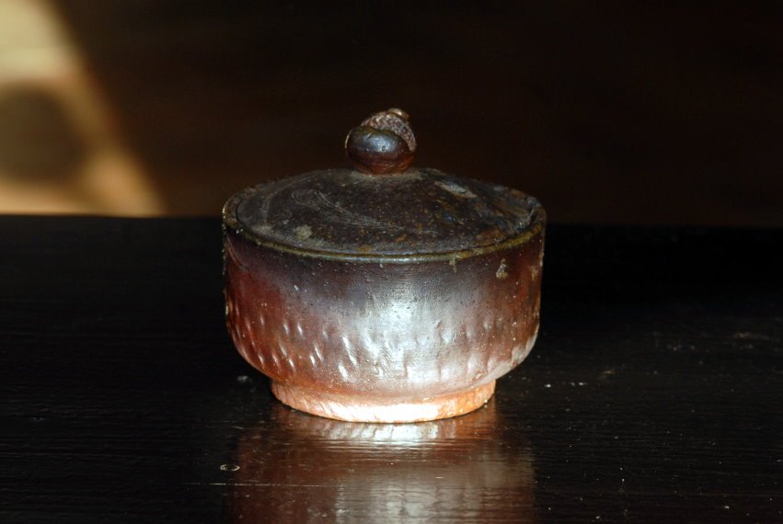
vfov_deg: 8.7
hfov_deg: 13.0
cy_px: 262
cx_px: 392
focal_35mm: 158
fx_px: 3430
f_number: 13
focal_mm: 105
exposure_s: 1/60
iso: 400
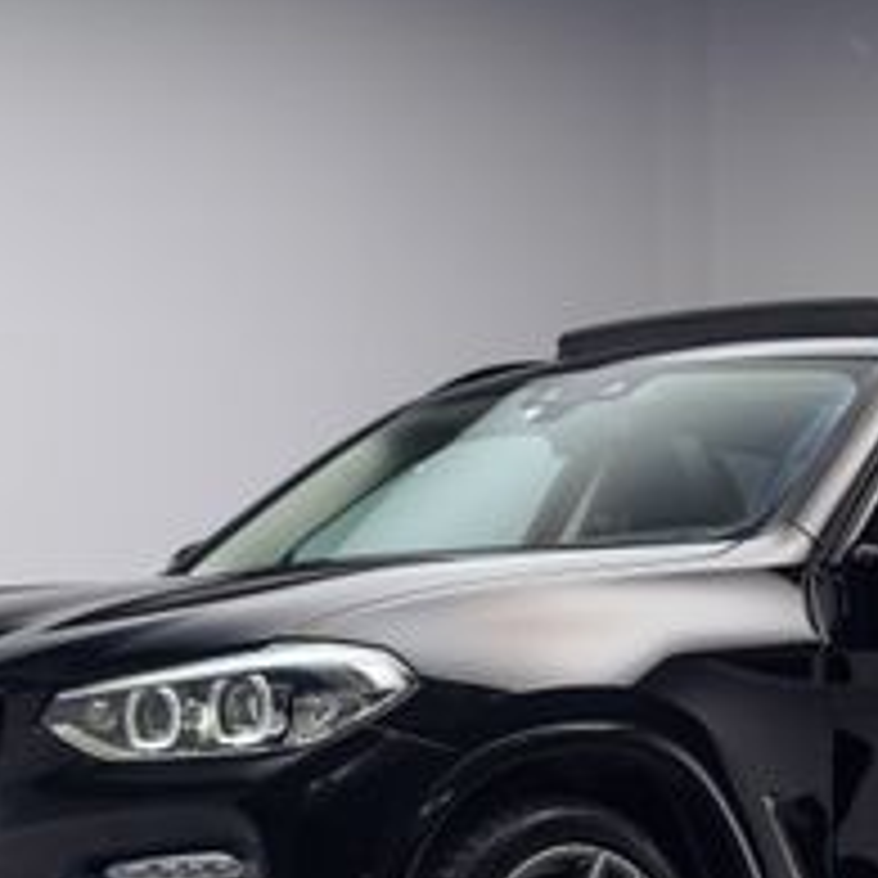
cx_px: 608
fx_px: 3128
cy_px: 723
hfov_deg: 15.9
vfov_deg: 15.9
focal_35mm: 109
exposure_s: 1/13
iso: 100
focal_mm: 50
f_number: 4
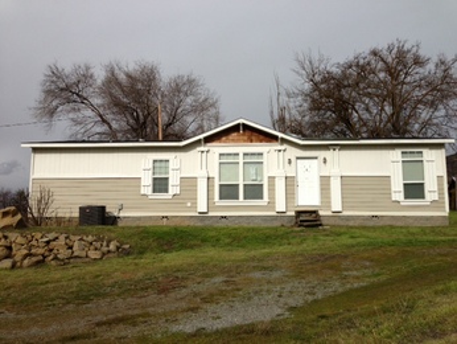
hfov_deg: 55.3
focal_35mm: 33
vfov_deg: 43.0
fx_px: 436
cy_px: 172
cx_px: 228
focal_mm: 4.13
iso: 50
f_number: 2.4
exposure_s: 1/2262
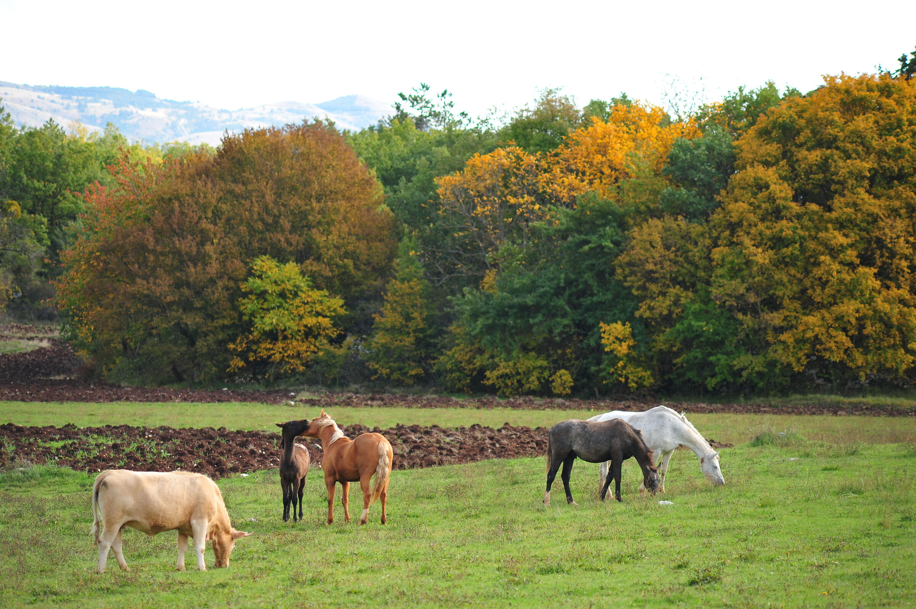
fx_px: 4831
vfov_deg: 7.2
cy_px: 304
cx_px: 458
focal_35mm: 190
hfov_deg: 10.8
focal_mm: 190
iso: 400
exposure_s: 1/500
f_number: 5
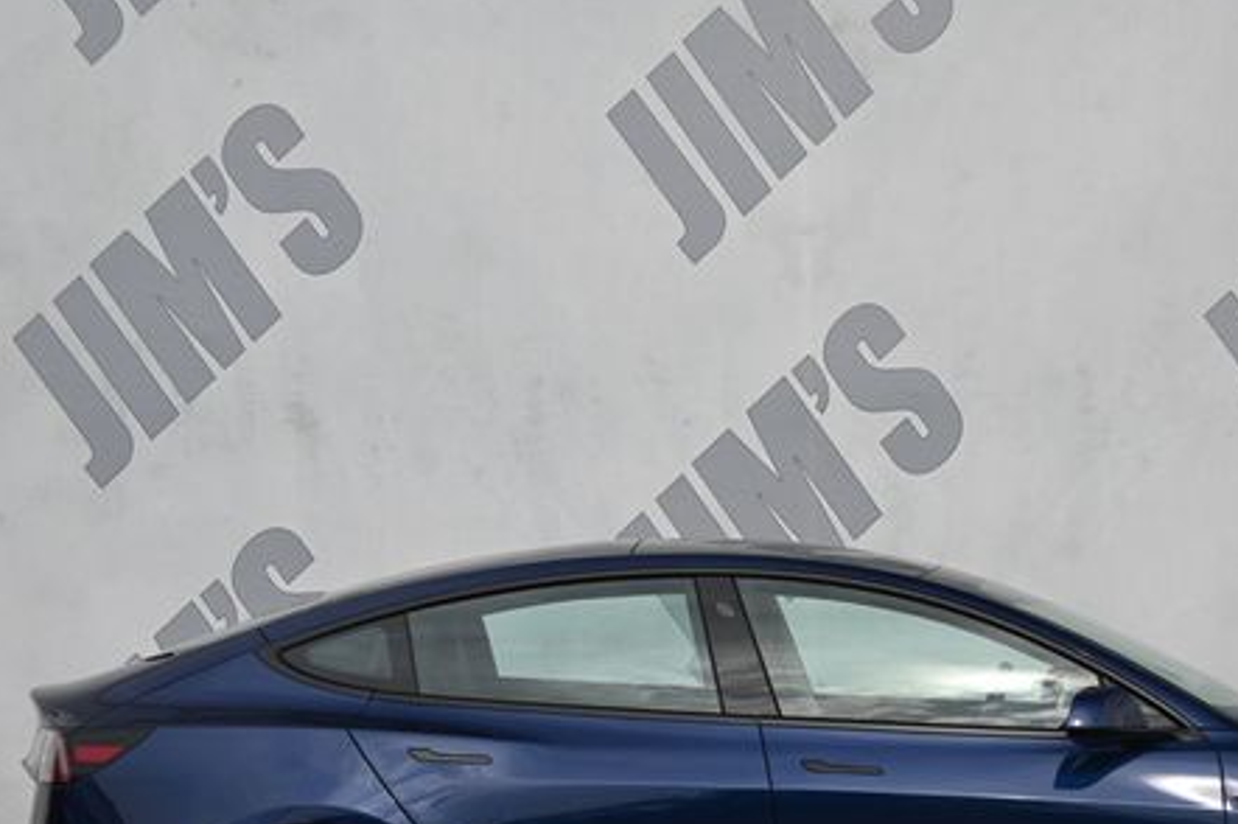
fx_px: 3436
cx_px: 851
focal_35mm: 100
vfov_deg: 13.6
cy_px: 563
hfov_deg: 20.3
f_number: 6
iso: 110
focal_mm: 46
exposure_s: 1/250
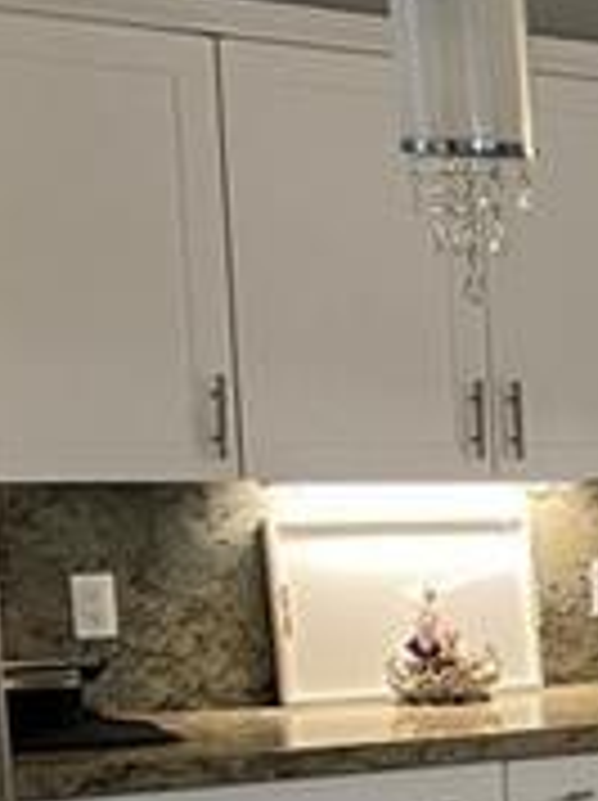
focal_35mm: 117
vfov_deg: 16.3
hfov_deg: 9.8
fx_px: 2701
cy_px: 886
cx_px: 1749
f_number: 1.8
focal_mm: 4.25
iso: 160
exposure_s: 1/60
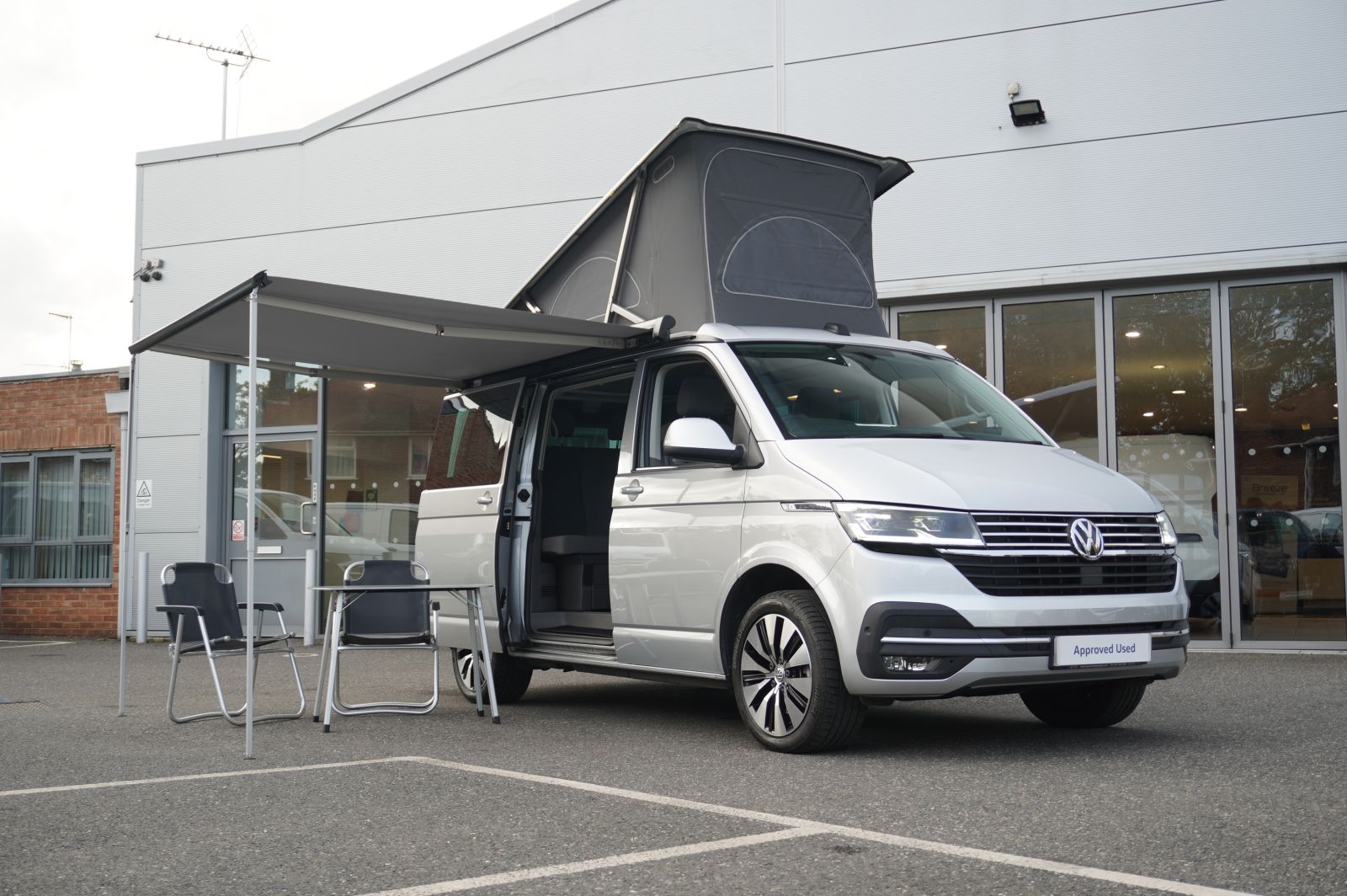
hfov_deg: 49.6
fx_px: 1458
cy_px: 448
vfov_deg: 34.2
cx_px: 674
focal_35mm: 39
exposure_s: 1/60
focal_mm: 26
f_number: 4.5
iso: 100
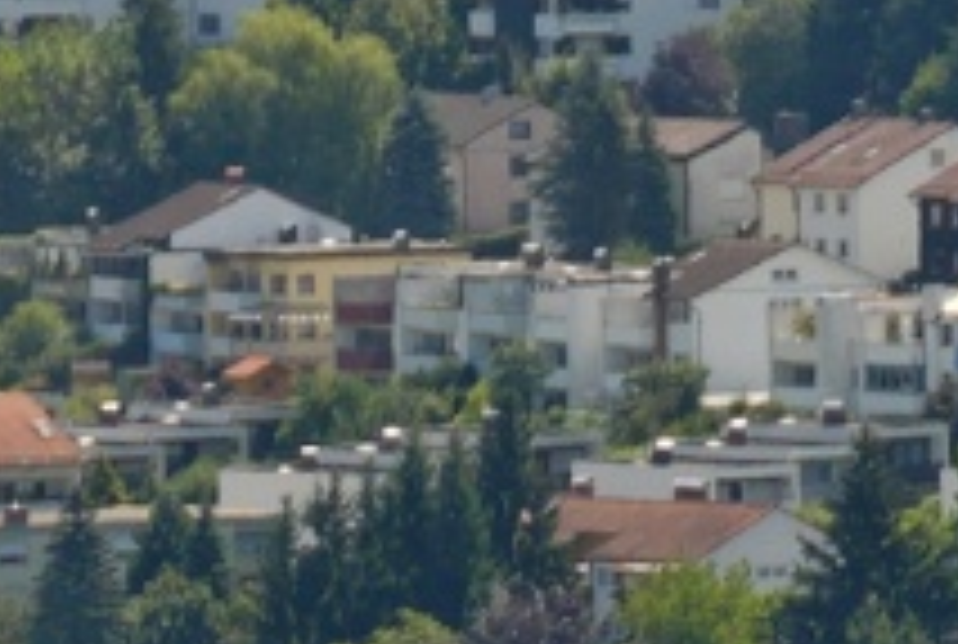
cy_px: 1968
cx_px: 9
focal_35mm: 976
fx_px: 26029
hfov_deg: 2.1
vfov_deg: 1.4
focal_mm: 105
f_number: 8
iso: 100
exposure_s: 1/250
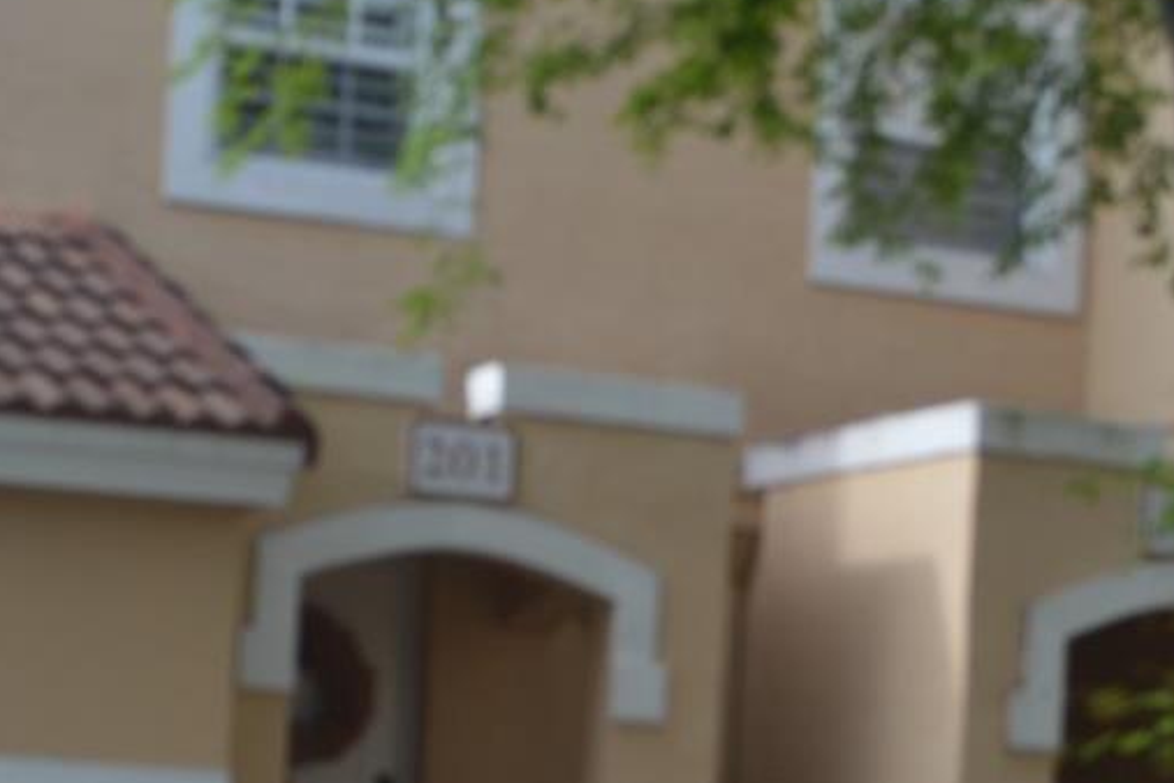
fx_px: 4011
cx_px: 359
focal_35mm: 123
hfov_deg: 16.6
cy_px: 826
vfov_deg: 11.0
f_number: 7.1
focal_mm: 26
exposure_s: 1/200
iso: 100
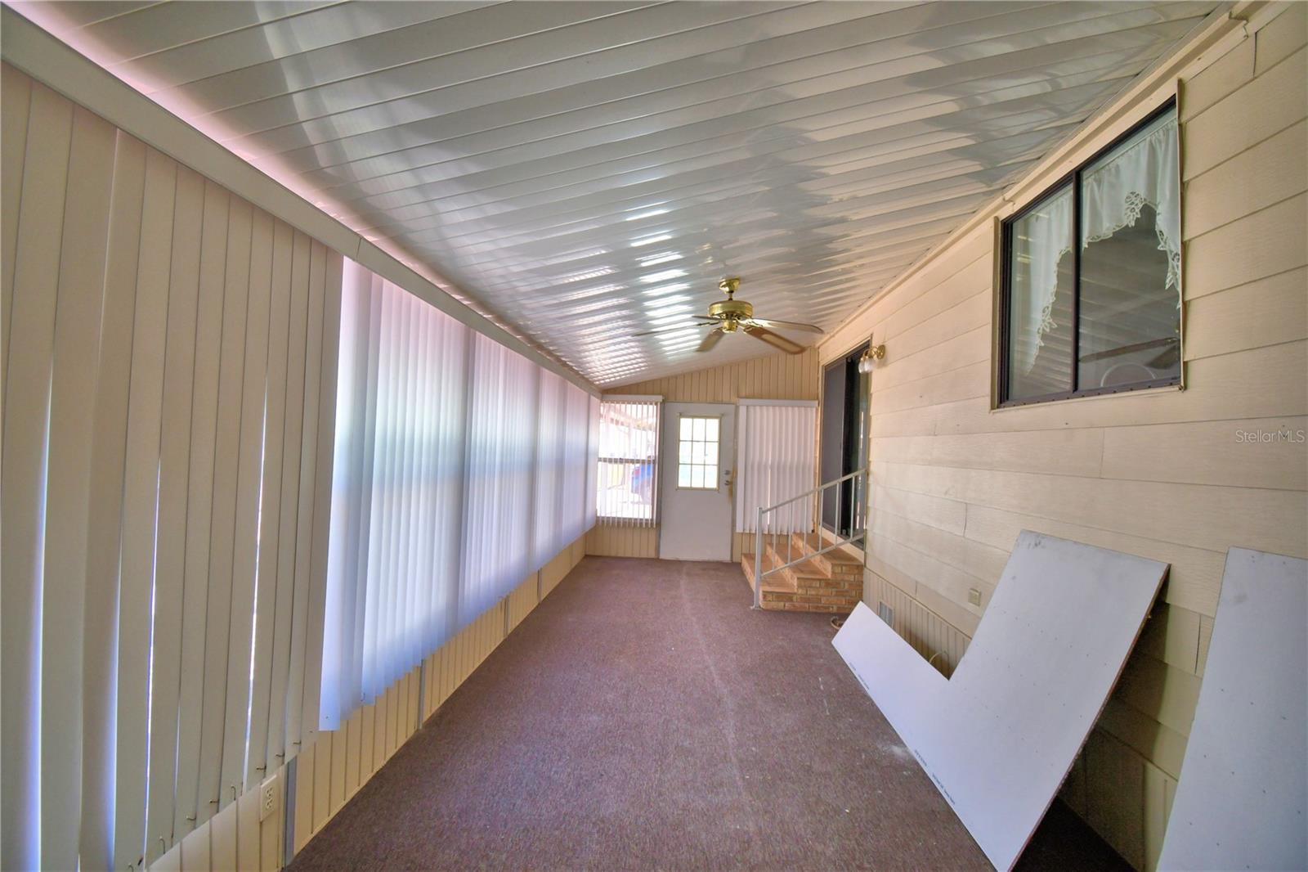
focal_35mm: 15
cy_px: 436
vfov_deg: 77.3
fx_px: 545
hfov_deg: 100.4
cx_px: 654
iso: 400
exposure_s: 1/80
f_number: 4.5
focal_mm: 10
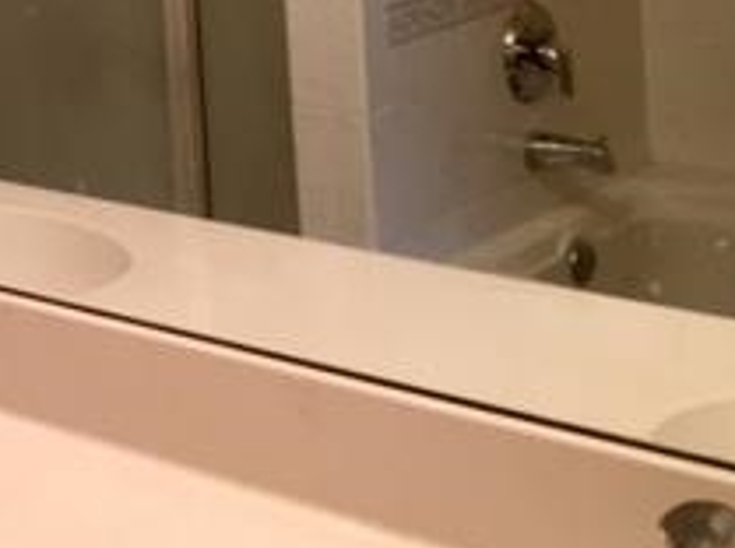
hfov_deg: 20.1
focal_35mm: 89
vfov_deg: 15.9
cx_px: -236
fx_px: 1886
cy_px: -119
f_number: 2.2
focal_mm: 4.15
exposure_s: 1/40
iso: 32
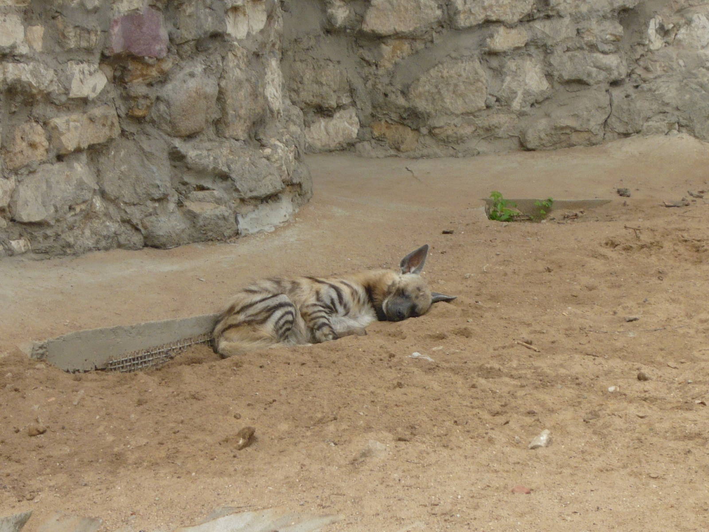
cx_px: 354
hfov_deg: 12.3
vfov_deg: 9.3
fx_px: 3277
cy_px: 266
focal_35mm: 160
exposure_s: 1/250
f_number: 5.1
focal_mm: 16.5
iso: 100
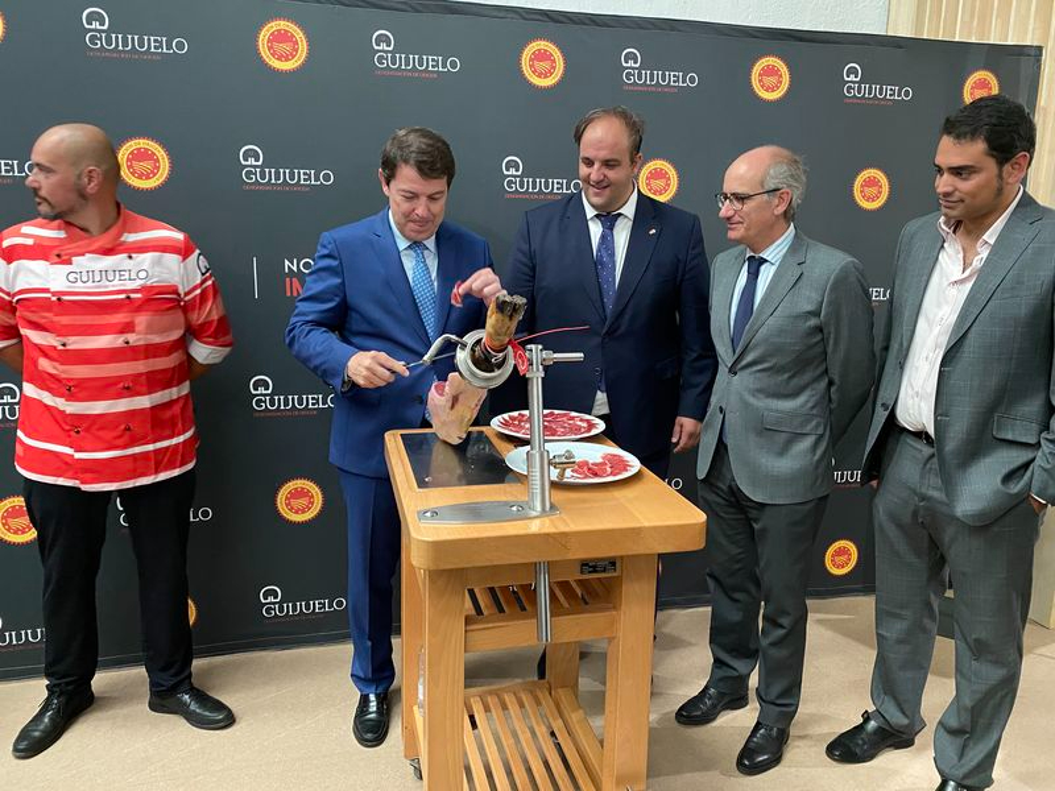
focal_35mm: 26
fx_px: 792
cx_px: 528
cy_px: 396
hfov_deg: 67.3
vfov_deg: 53.1
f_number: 1.8
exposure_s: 1/50
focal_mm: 4.25
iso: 500
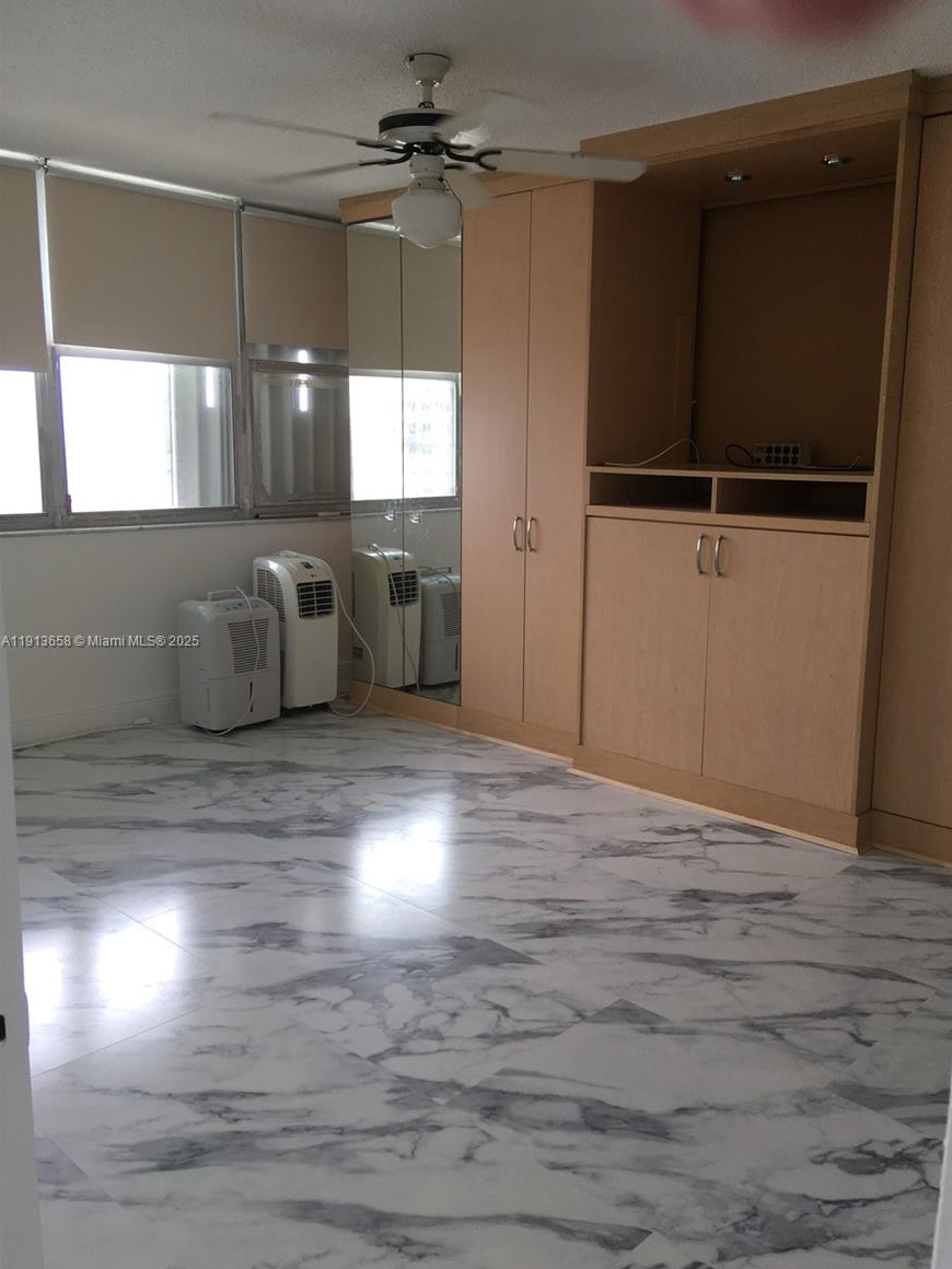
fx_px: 1100
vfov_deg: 60.0
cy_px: 642
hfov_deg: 46.8
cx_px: 491
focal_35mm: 30
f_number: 2.2
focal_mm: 4.15
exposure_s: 1/120
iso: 40
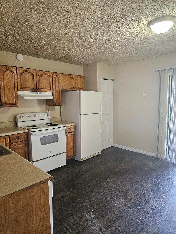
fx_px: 156
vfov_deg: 73.9
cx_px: 88
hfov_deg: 58.9
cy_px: 117
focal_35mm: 23
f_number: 1.7
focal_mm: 6.3
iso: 500
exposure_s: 1/120
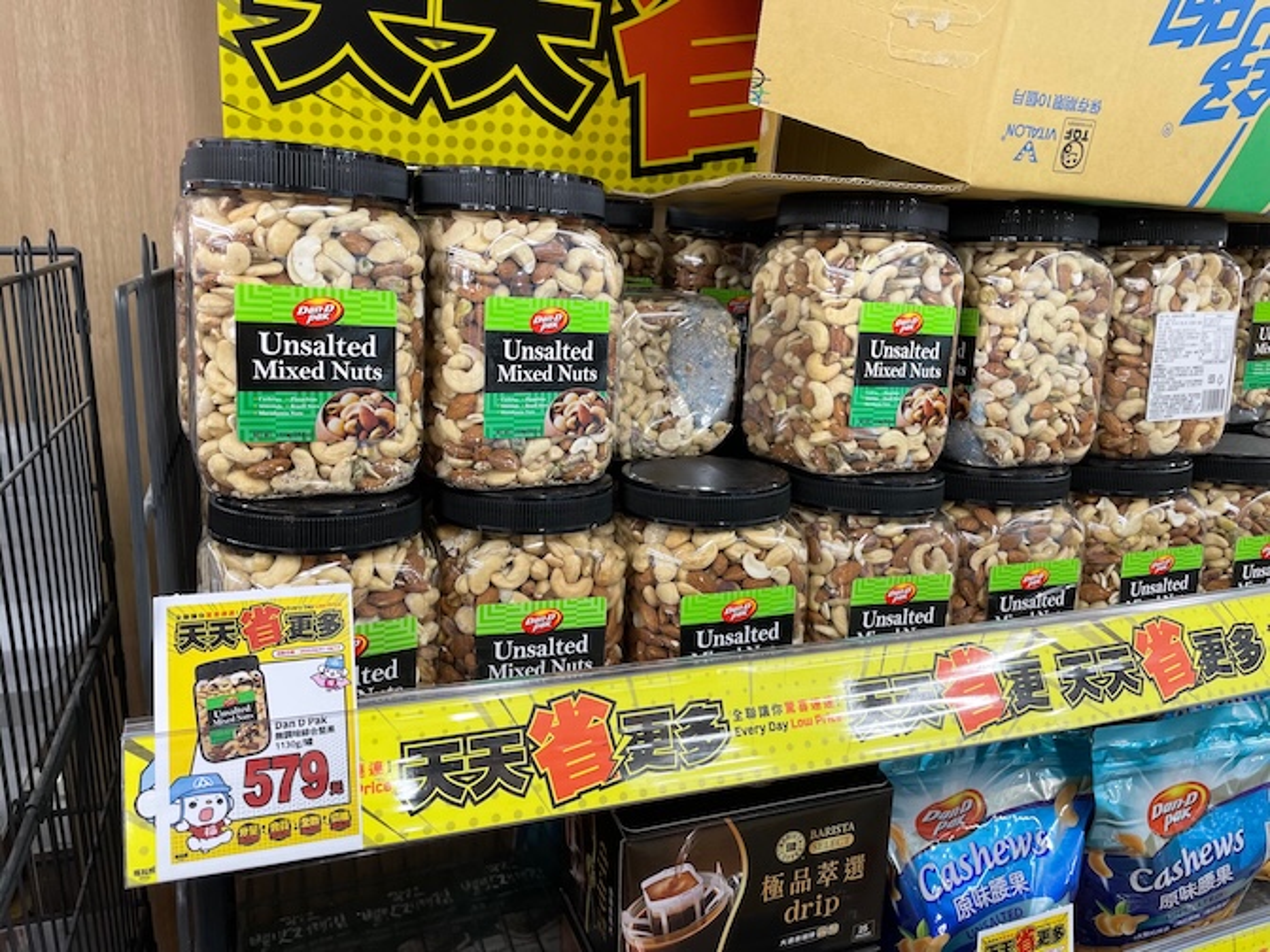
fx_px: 954
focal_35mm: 26
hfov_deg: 67.3
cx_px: 635
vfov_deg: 53.1
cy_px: 476
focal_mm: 4.2
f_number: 1.6
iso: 50
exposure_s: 1/120
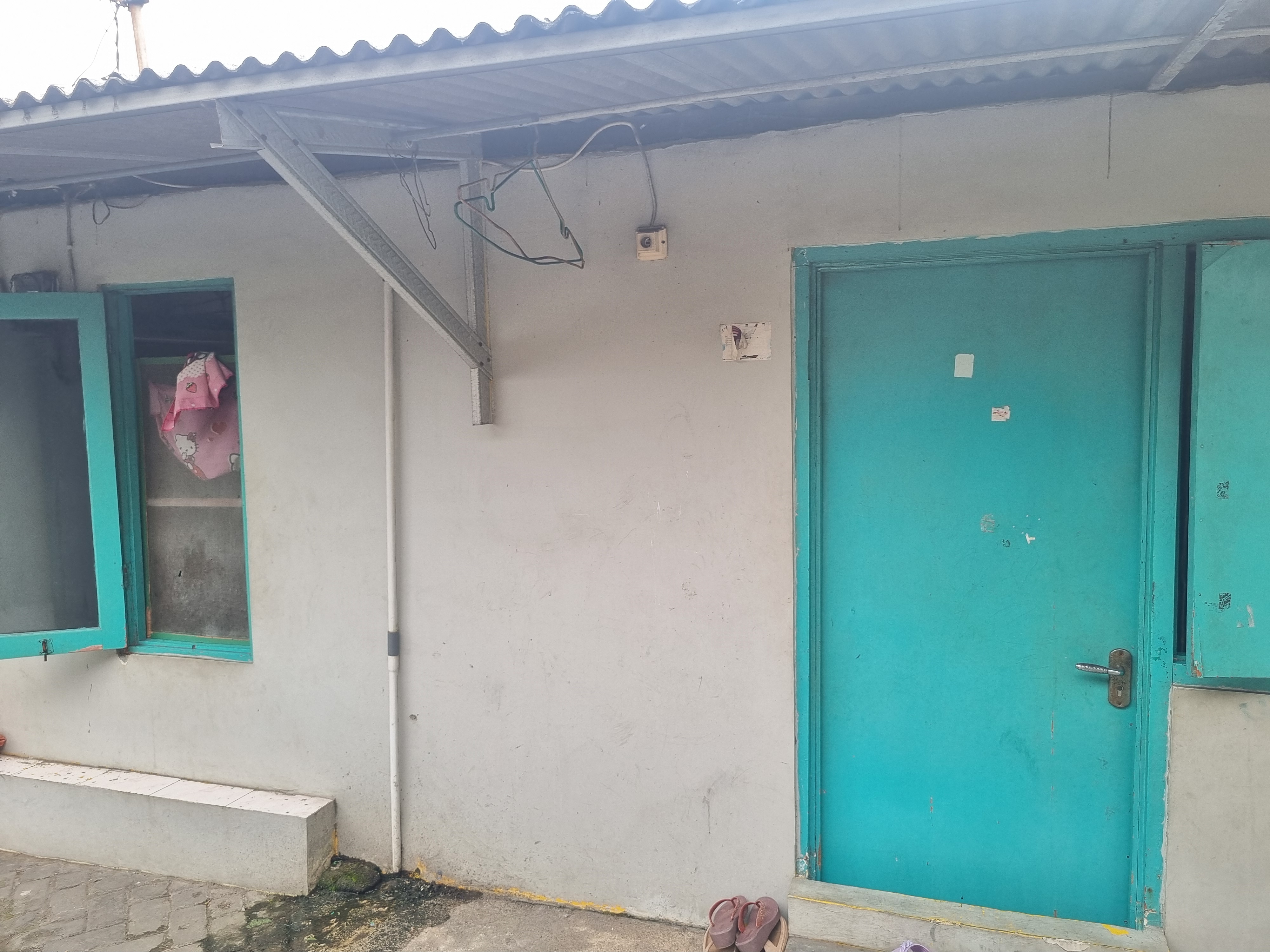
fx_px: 954
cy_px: 476
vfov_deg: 53.1
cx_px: 635
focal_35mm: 26
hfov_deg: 67.3
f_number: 1.8
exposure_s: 1/230
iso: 50
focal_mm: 5.4
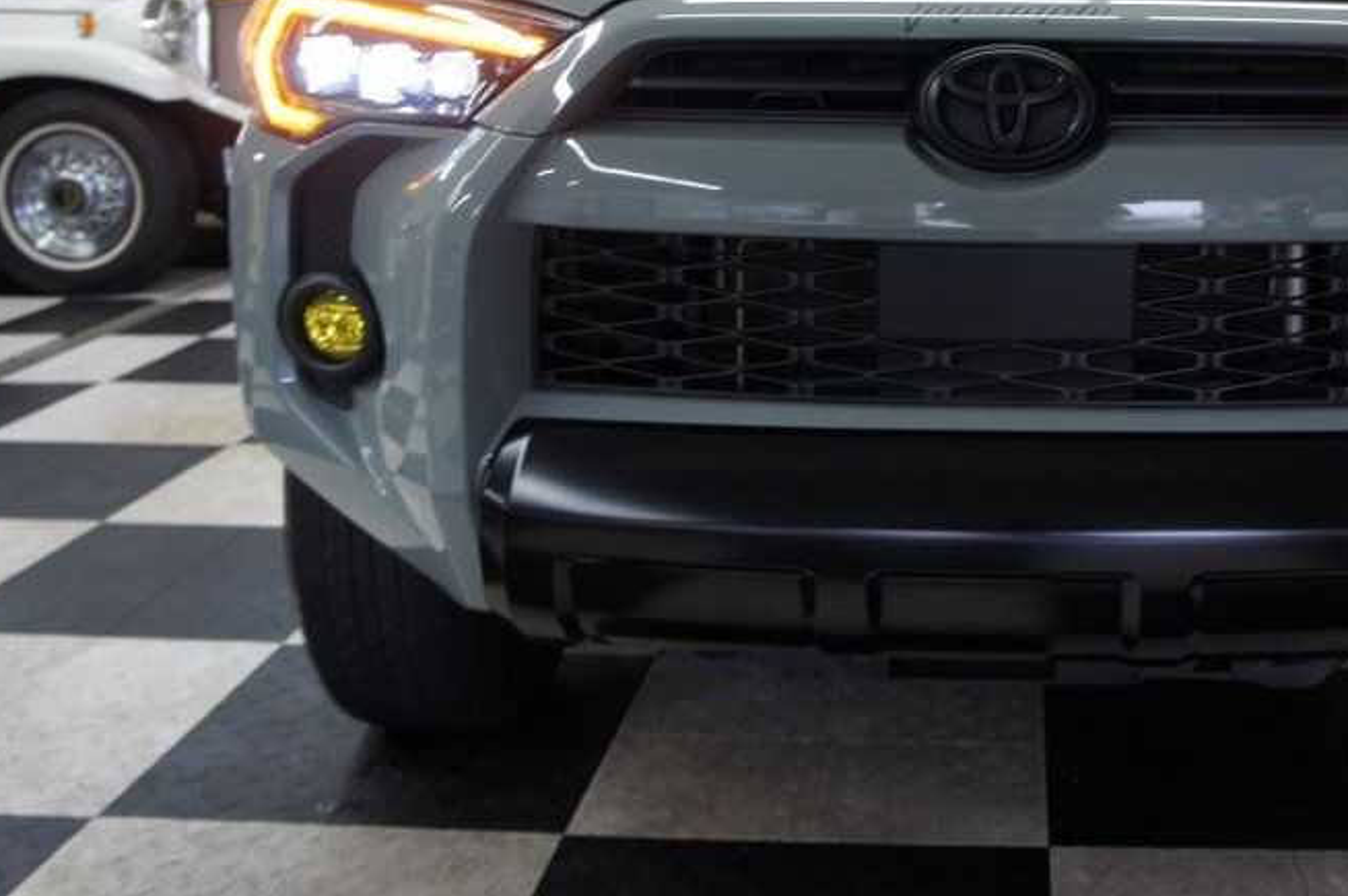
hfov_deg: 40.8
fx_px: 1759
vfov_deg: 28.3
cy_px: 248
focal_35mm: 47
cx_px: 996
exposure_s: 1/30
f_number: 4
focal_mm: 20
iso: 250
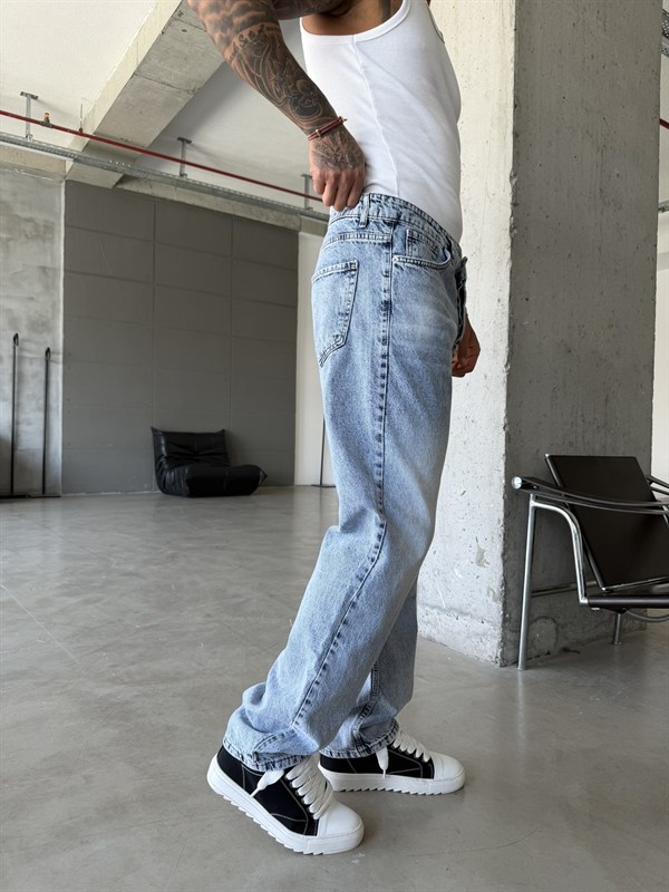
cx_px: 334
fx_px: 618
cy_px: 446
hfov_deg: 56.8
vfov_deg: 71.6
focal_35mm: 24
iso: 64
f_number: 1.78
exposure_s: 1/121
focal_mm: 6.76
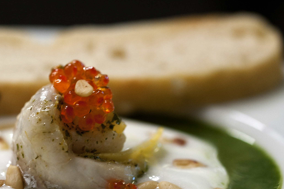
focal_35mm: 216
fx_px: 1703
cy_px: 101
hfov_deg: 9.5
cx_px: 75
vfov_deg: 6.4
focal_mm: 105
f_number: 5
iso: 2000
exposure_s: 1/80
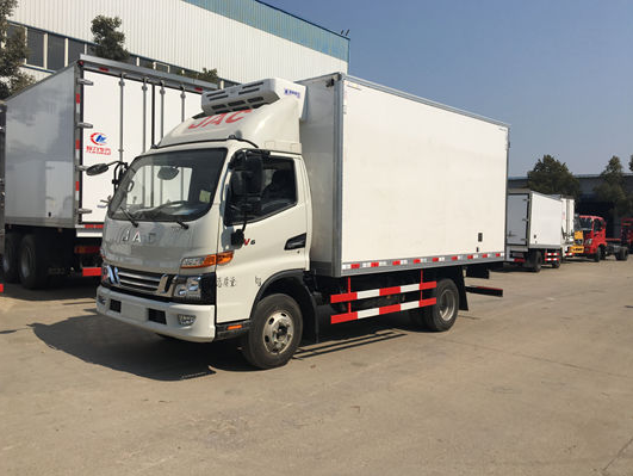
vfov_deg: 46.8
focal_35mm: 30
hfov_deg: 59.9
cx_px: 306
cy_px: 236
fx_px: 549
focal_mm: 4.15
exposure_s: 1/4274
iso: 25
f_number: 2.2
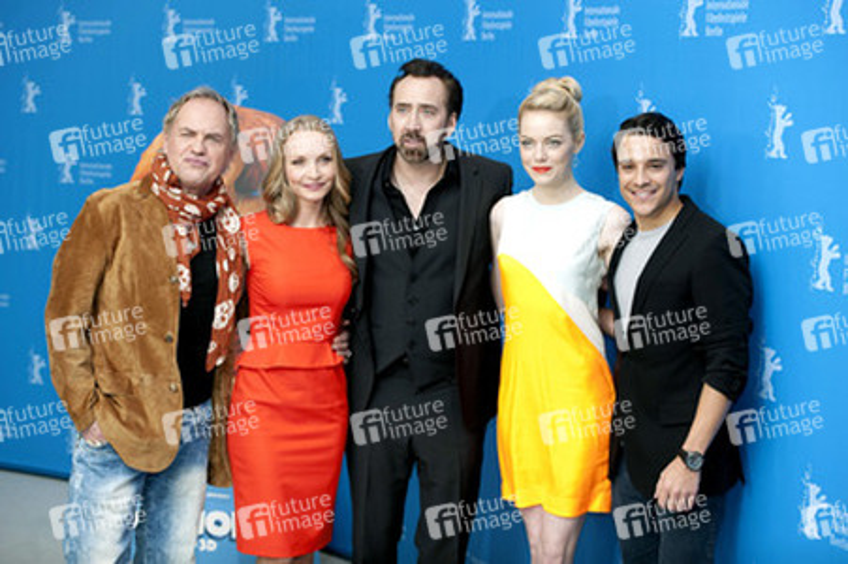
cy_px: 282
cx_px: 424
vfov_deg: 19.4
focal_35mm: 70
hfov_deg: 28.9
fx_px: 1648
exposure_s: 1/250
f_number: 4.5
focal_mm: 70
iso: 1250
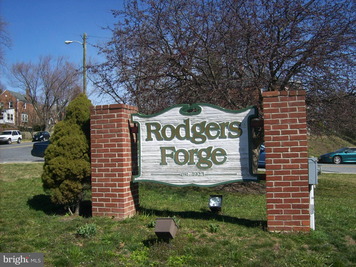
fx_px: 370
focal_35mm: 36
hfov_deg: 51.4
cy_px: 134
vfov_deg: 39.7
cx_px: 178
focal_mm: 6
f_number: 4.8
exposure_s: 1/588
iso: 80
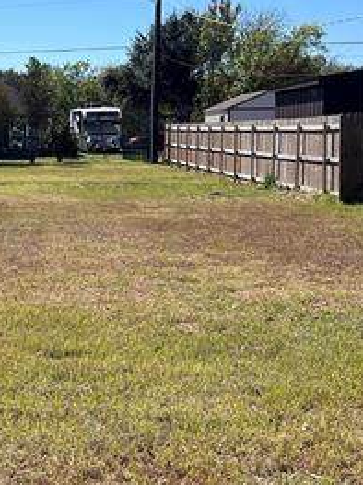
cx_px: -158
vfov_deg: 25.6
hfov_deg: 17.6
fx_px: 1063
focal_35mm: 76
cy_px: 173
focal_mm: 5.7
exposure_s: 1/5319
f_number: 1.5
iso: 50
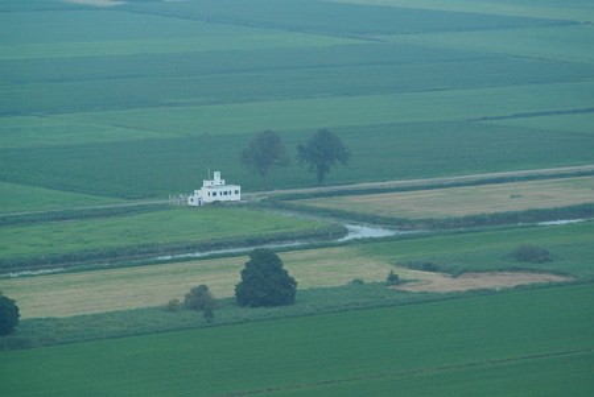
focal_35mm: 203
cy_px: 198
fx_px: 3353
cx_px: 297
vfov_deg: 6.8
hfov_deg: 10.1
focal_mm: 135
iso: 1600
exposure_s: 1/45
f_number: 4.5
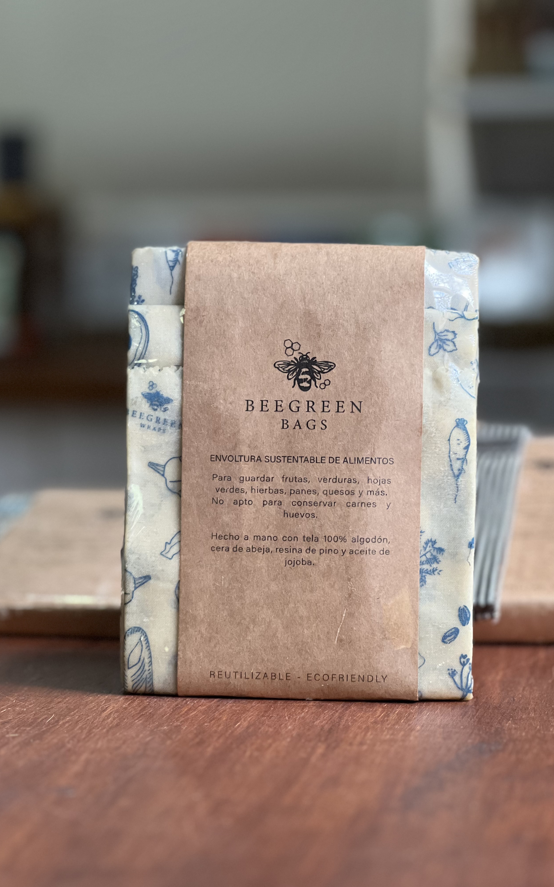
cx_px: 308
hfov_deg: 15.9
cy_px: 444
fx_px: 1981
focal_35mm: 82
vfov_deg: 25.2
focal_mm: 9
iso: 250
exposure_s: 1/72
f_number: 2.8
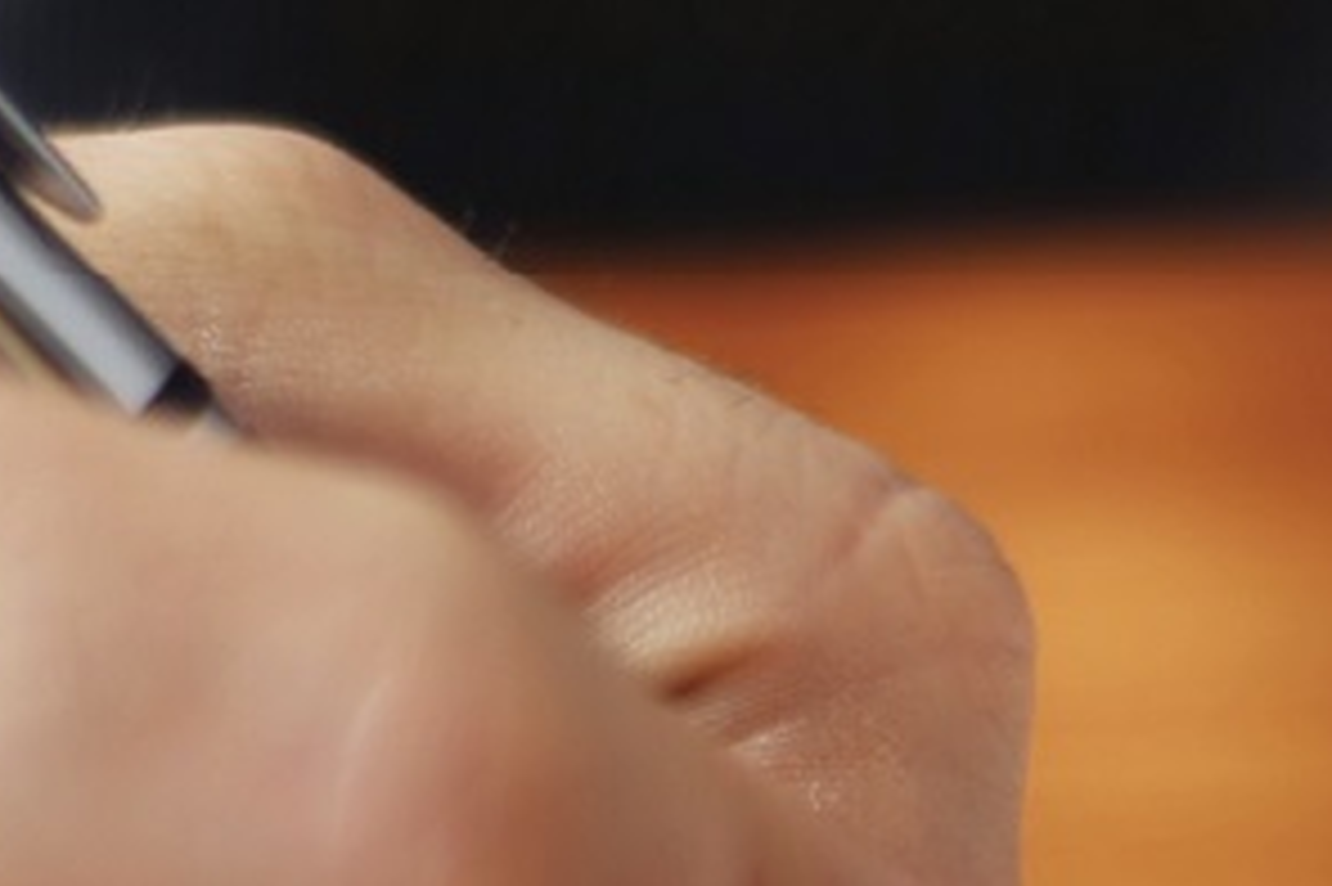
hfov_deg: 8.1
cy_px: 1025
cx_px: 1246
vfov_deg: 5.4
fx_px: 9355
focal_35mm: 253
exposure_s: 1/800
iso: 125
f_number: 1.8
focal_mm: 50
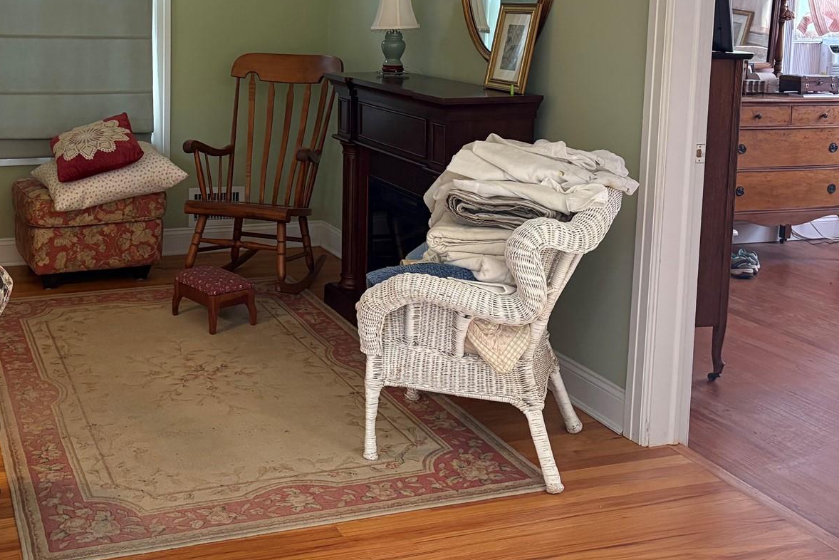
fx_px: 1096
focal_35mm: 47
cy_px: 85
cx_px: 246
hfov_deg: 41.1
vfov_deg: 27.9
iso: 250
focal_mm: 5.96
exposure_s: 1/60
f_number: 1.6
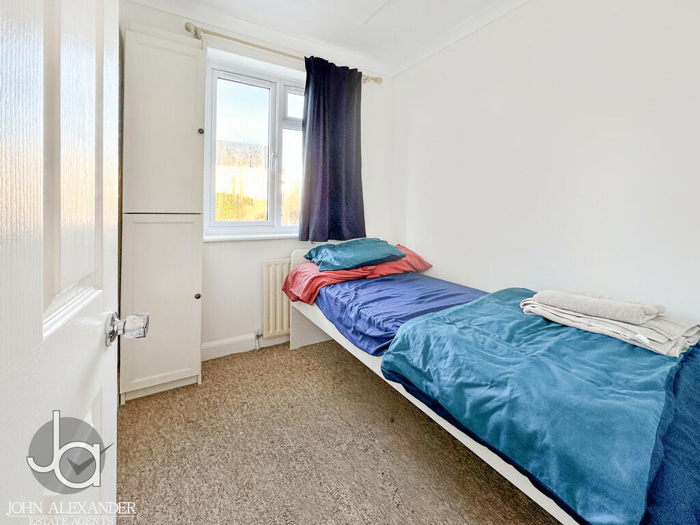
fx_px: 283
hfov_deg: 102.1
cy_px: 262
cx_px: 350
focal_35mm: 14
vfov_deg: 85.7
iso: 50
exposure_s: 1/100
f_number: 2.2
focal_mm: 2.22
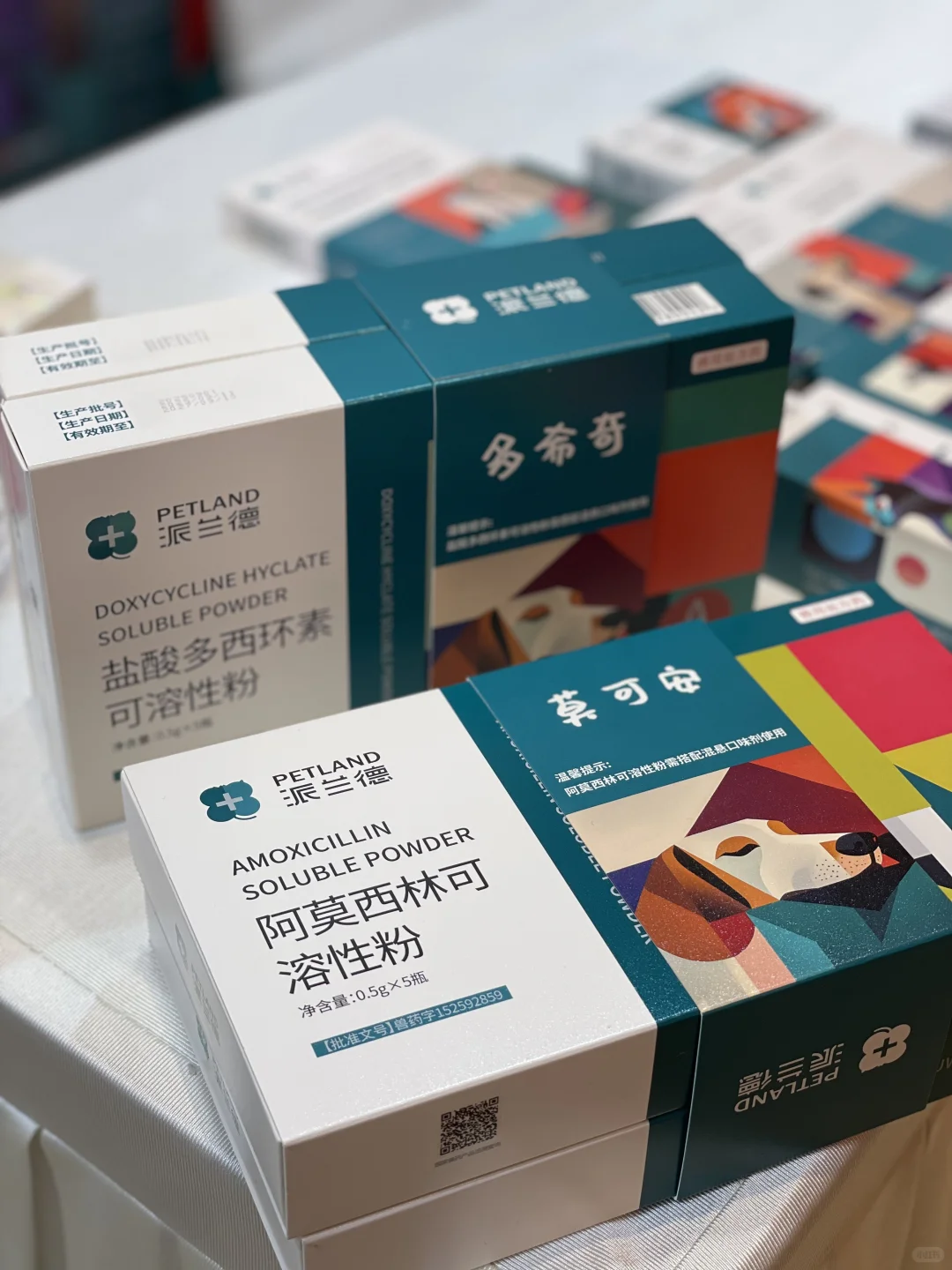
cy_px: 635
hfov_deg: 28.0
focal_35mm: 52
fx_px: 1907
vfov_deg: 36.8
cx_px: 476
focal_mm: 6
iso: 50
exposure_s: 1/100
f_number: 2
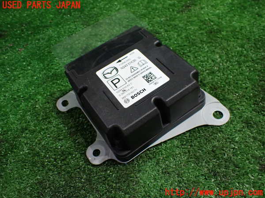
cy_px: 99
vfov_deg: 46.8
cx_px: 132
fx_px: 230
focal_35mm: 30
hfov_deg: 60.0
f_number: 2.3
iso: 800
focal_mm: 5.4
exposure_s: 1/125
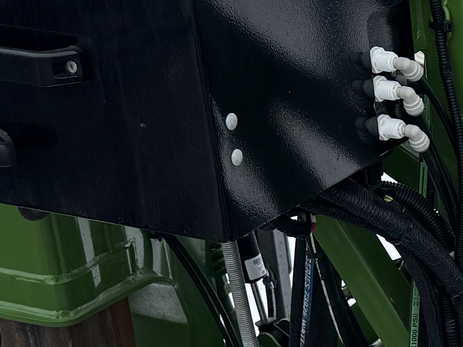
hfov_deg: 14.4
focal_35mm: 130
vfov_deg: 11.3
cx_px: 632
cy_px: 349
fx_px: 1739
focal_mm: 6.76
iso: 80
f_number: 1.78
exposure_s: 1/1980
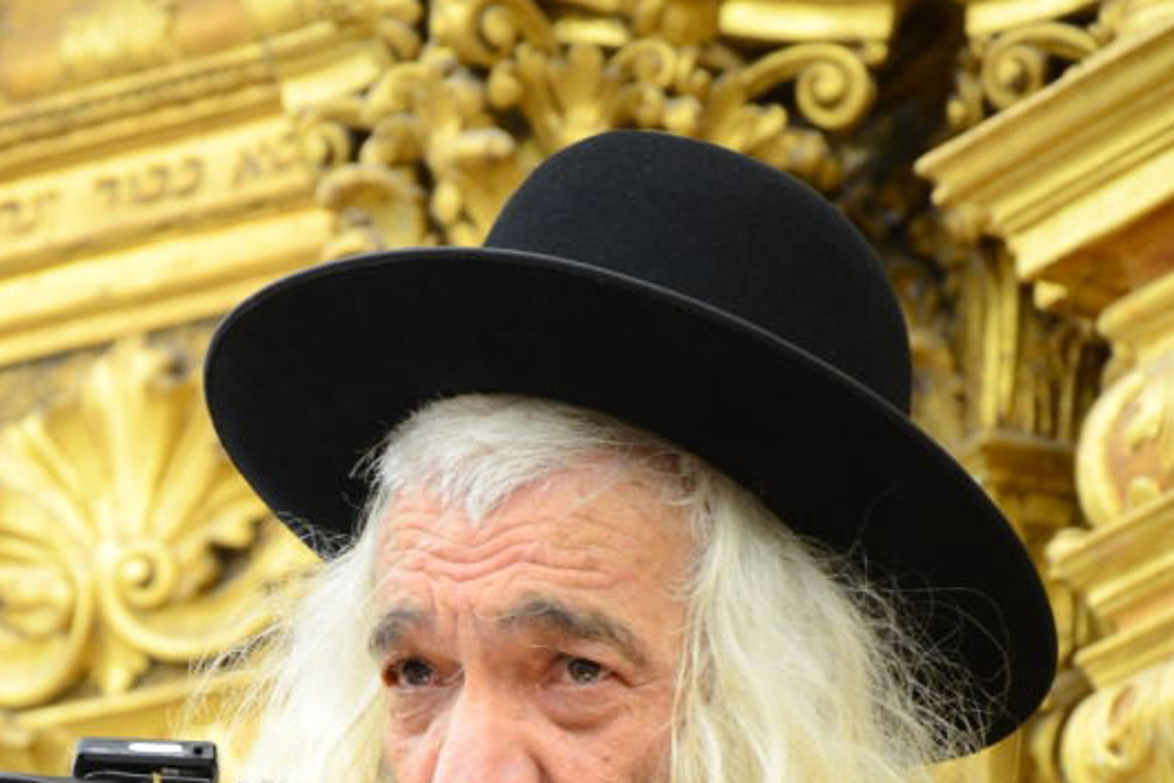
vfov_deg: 4.5
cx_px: 500
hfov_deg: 6.8
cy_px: 1025
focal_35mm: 305
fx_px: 9945
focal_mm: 105
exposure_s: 1/80
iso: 1000
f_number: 5.6
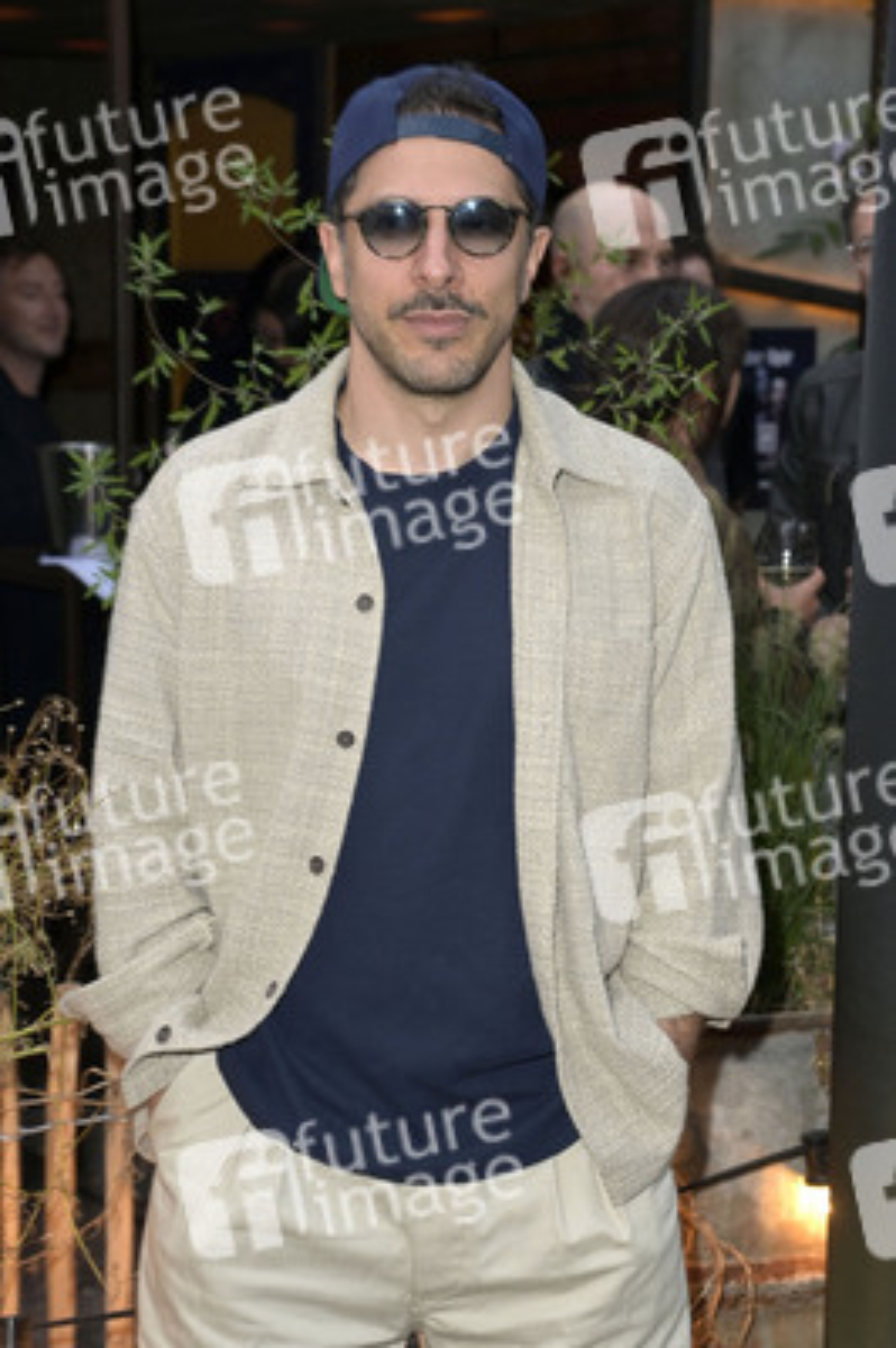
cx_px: 448
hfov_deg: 19.4
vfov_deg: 28.9
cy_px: 674
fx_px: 2618
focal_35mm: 70
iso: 1250
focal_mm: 70
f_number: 6.3
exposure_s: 1/80
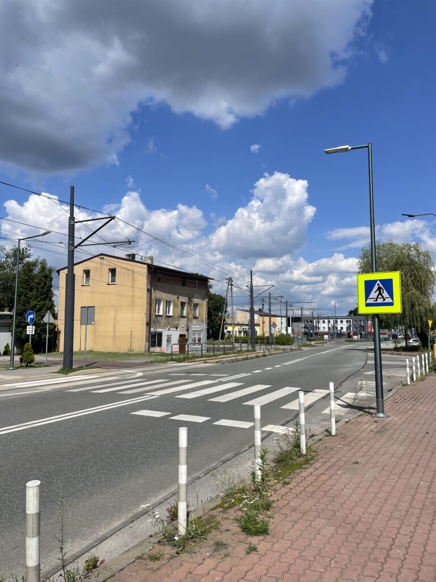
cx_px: 218
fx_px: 437
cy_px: 291
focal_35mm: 26
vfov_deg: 67.3
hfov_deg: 53.1
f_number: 1.6
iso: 32
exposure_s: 1/5814
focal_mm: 4.2
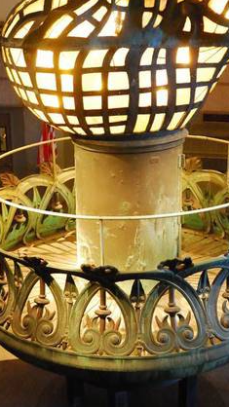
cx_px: 125
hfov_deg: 20.7
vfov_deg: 35.9
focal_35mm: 58
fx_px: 626
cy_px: 160
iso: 1600
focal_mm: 22
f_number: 3.8
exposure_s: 1/15
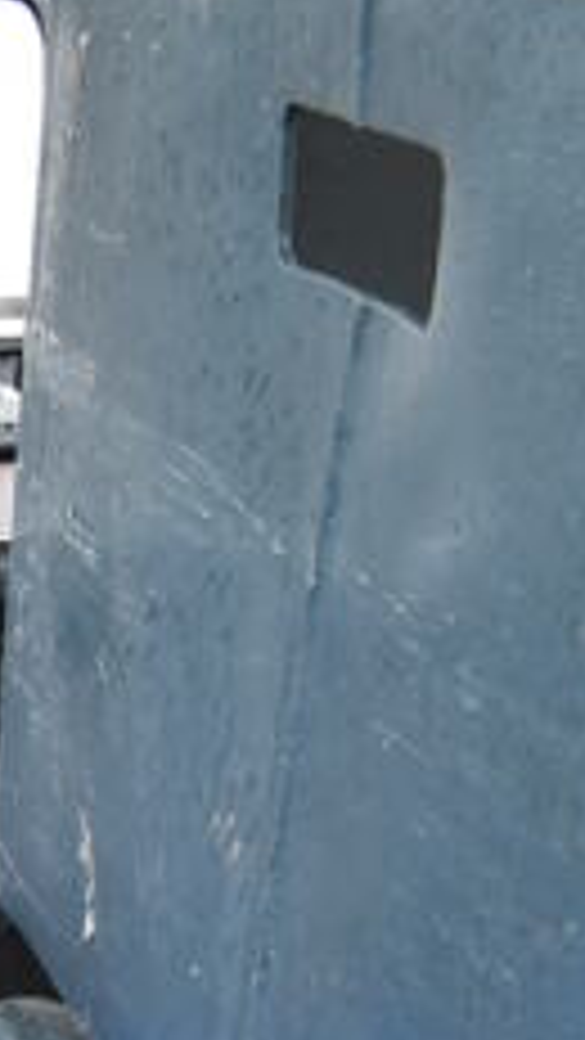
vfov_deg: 16.6
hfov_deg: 9.8
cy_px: 1745
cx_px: -729
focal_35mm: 112
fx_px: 3087
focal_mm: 18
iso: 200
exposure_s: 1/160
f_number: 6.3
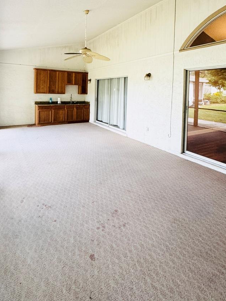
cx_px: 97
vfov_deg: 78.4
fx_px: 174
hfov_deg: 65.7
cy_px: 95
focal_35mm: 20
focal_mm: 2.22
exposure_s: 1/99
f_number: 2.2
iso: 200
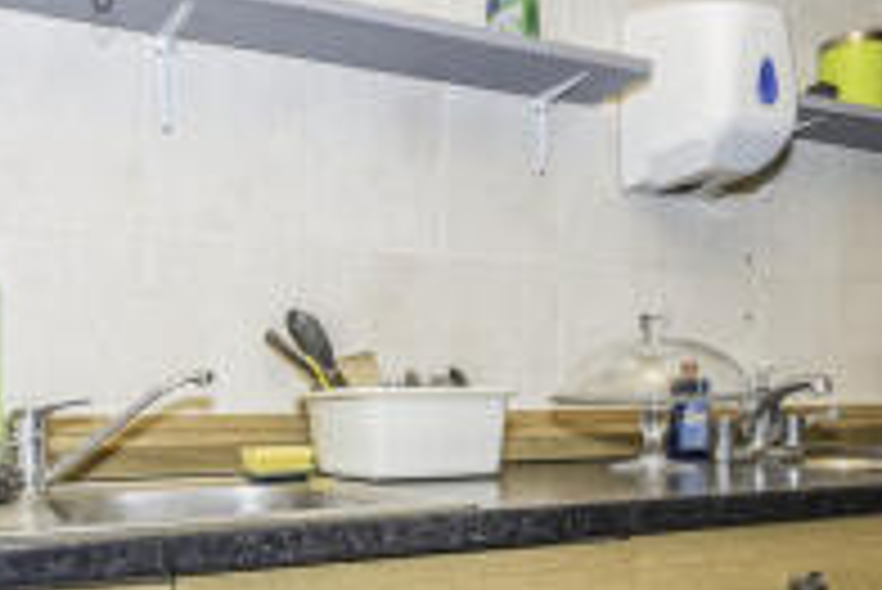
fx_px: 834
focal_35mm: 34
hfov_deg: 55.1
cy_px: 493
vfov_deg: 37.2
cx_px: 333
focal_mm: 14
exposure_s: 1/125
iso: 500
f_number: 7.1
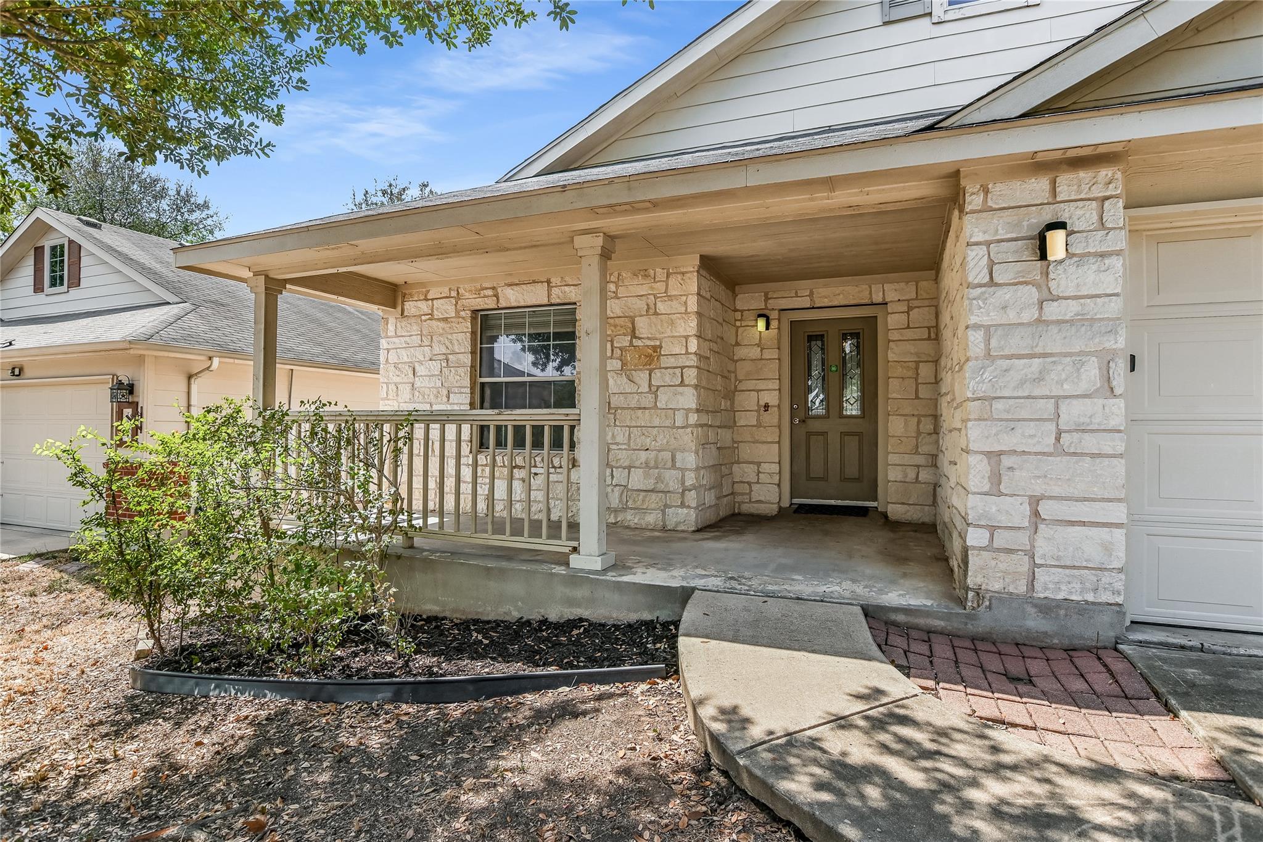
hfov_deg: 92.4
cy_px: 421
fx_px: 605
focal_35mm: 17
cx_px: 632
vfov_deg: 69.6
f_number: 5
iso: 160
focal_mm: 11.5
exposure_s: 1/125
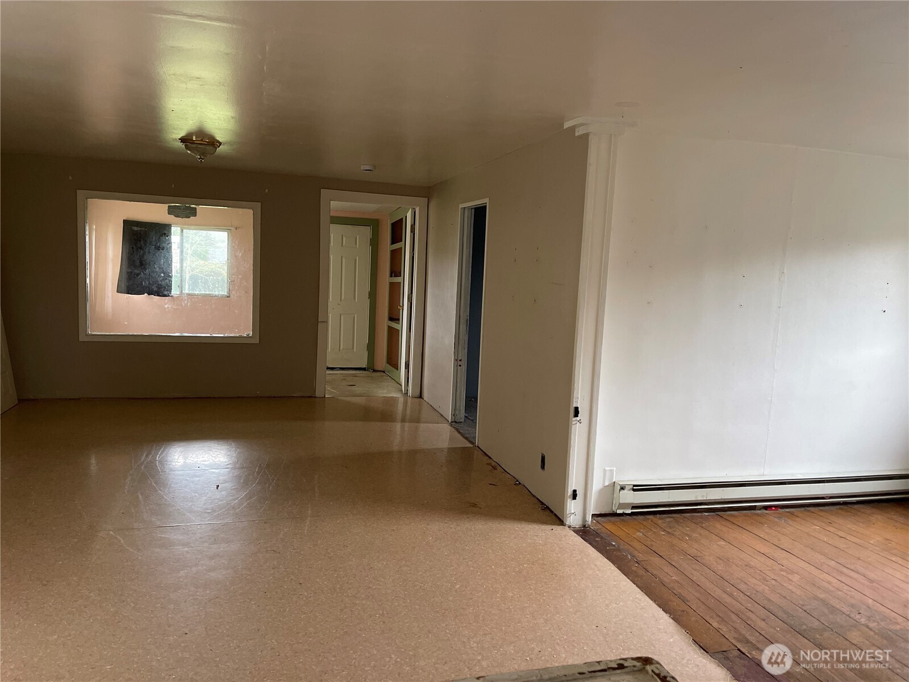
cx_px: 454
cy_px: 341
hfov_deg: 67.3
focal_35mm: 26
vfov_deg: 53.1
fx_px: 683
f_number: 1.6
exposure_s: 1/60
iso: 320
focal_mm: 5.1
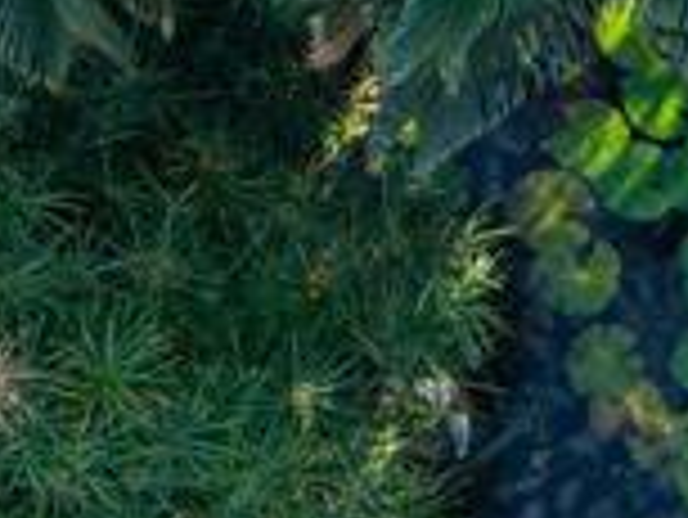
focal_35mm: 469
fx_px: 9329
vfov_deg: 3.2
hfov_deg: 4.1
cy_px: 820
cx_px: 1776
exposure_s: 1/15
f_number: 2.8
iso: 390
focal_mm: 19.35
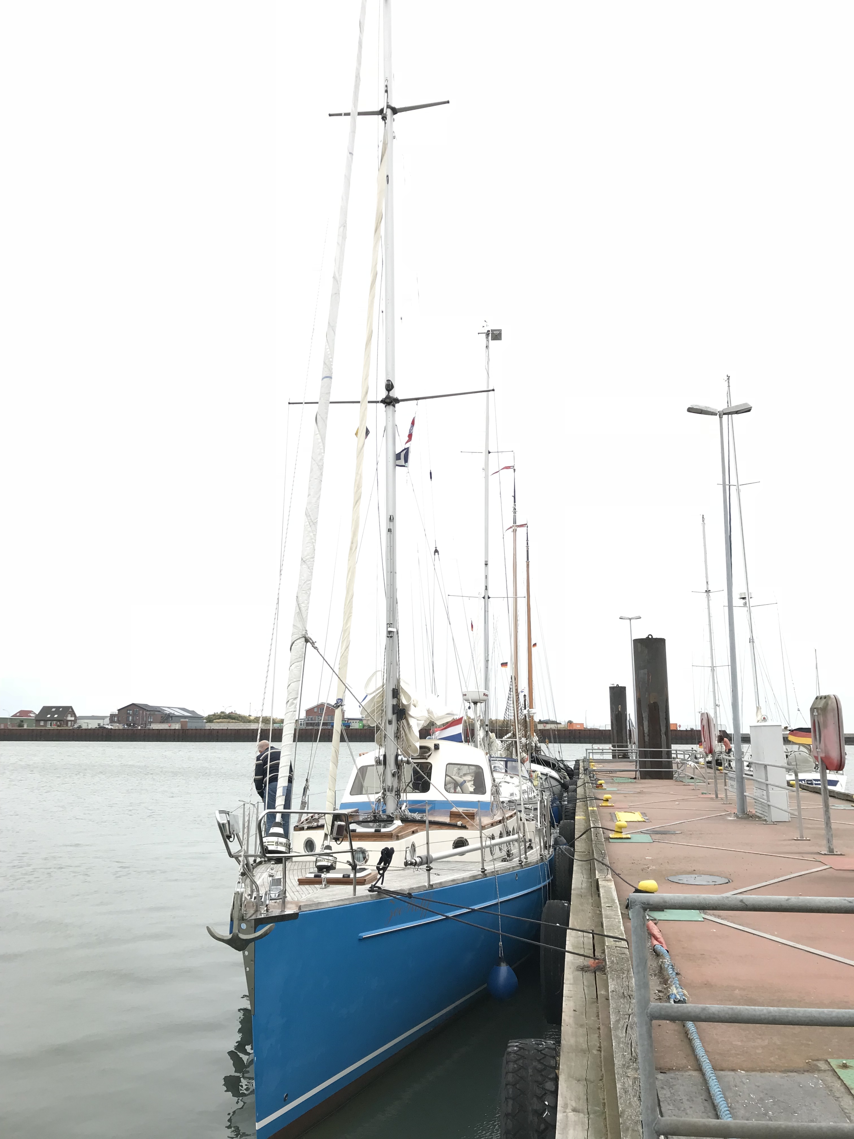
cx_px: 427
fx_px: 921
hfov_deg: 49.7
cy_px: 570
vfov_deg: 63.4
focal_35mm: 28
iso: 20
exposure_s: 1/1064
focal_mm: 3.99
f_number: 1.8
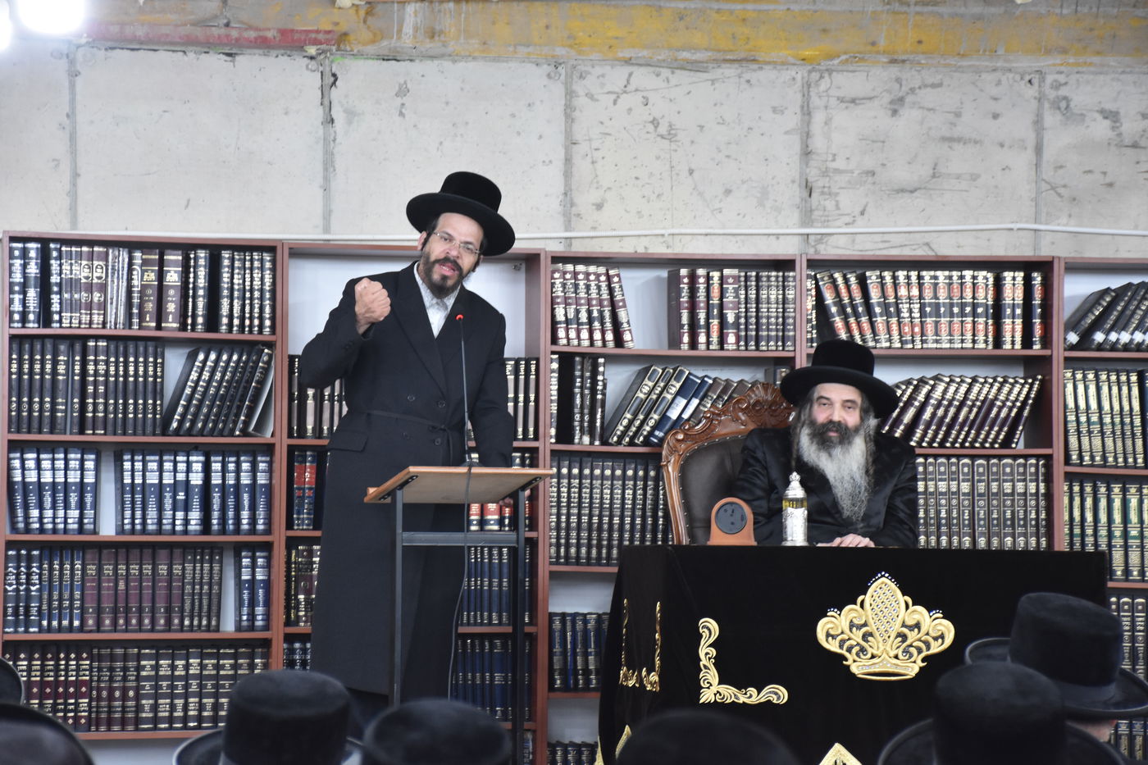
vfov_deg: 12.2
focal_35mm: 112
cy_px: 382
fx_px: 3587
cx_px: 574
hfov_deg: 18.2
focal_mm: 75
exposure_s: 1/80
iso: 1600
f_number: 5.6
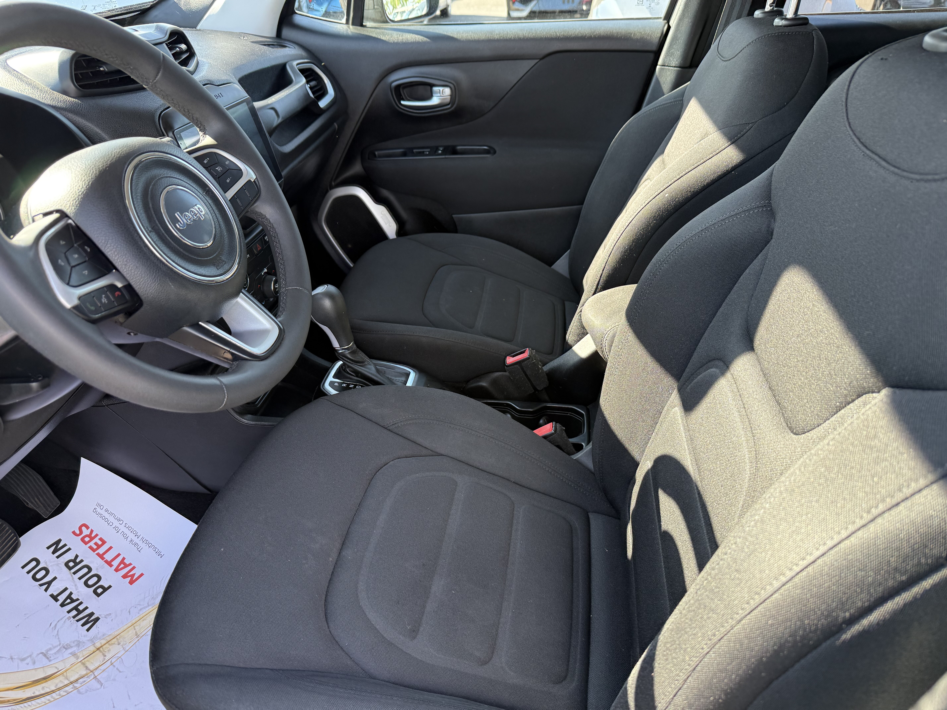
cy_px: 355
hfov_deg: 71.6
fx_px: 657
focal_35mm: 24
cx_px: 474
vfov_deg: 56.8
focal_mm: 6.76
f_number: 1.78
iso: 100
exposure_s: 1/121
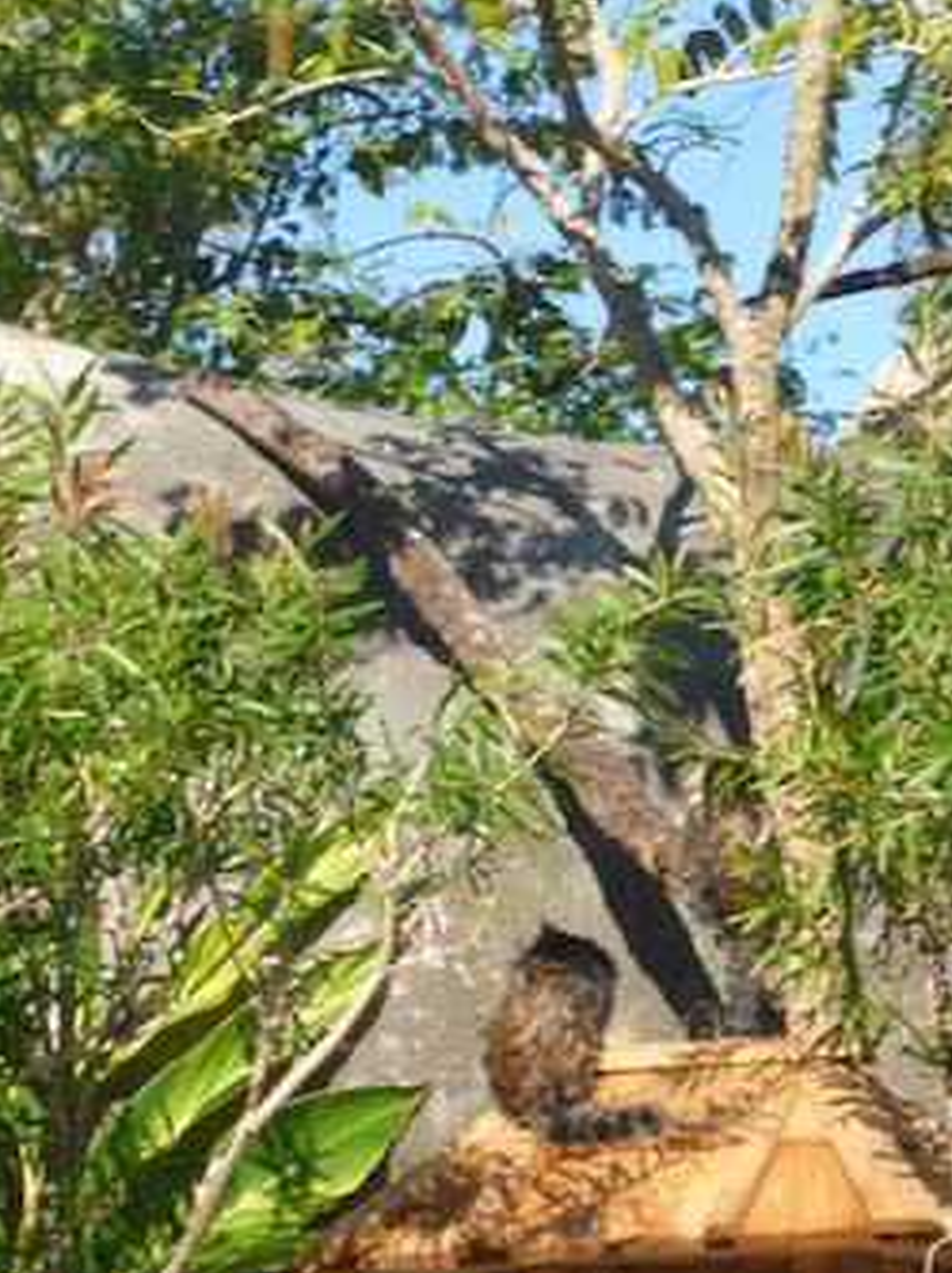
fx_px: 6205
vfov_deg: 11.7
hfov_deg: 8.8
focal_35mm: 169
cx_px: 499
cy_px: 751
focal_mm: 22.8
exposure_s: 1/160
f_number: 5.9
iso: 100
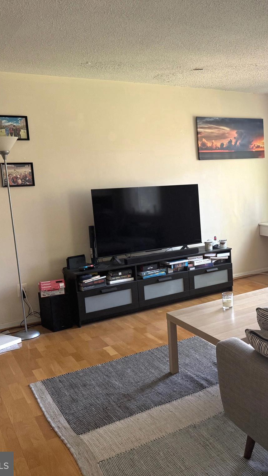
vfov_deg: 56.6
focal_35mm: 35
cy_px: 238
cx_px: 255
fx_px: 442
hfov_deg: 31.7
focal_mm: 6.76
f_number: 1.78
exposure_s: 1/74
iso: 200
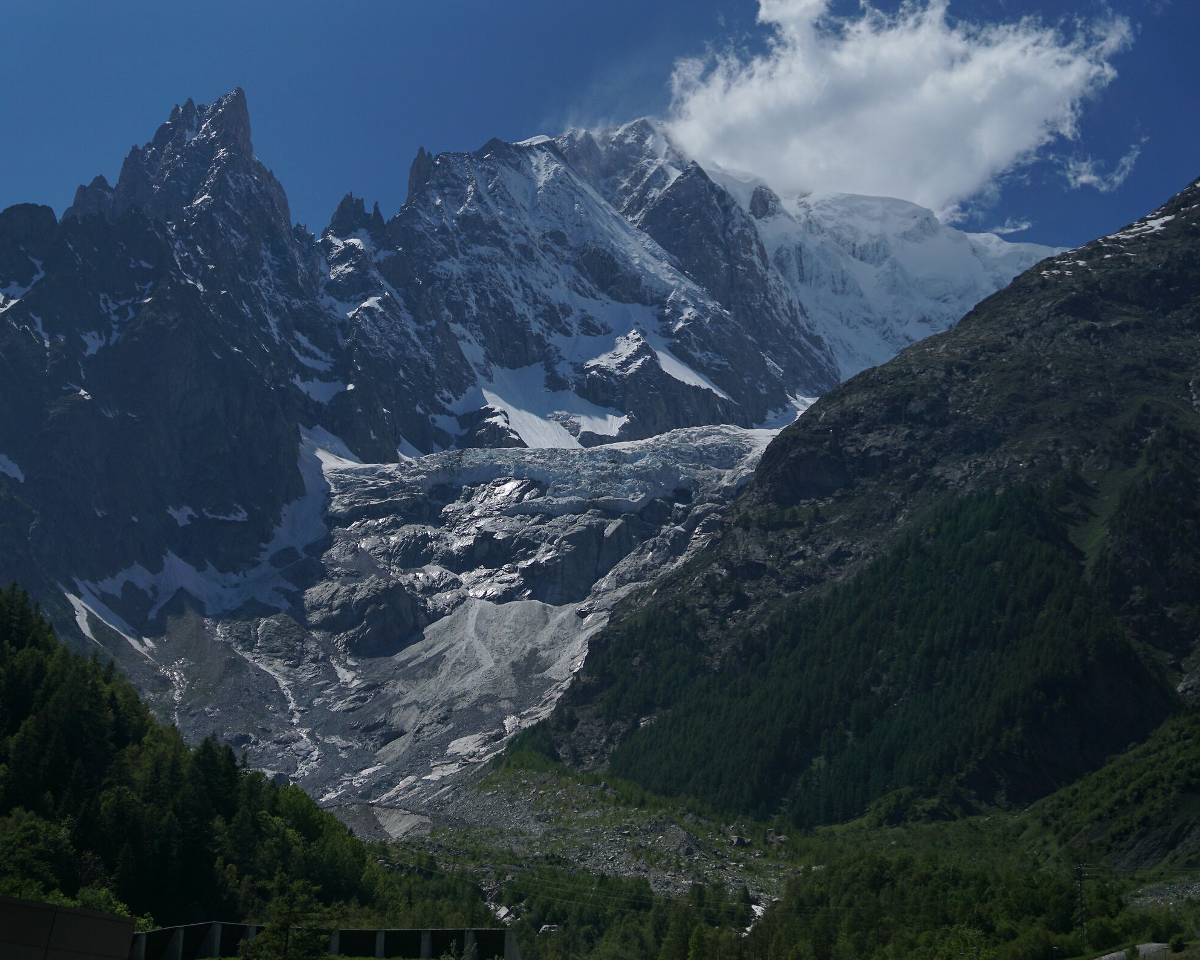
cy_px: 481
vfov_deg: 25.6
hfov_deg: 31.7
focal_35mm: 60
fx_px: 2116
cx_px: 568
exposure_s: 1/8000
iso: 100
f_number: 2.8
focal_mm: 35
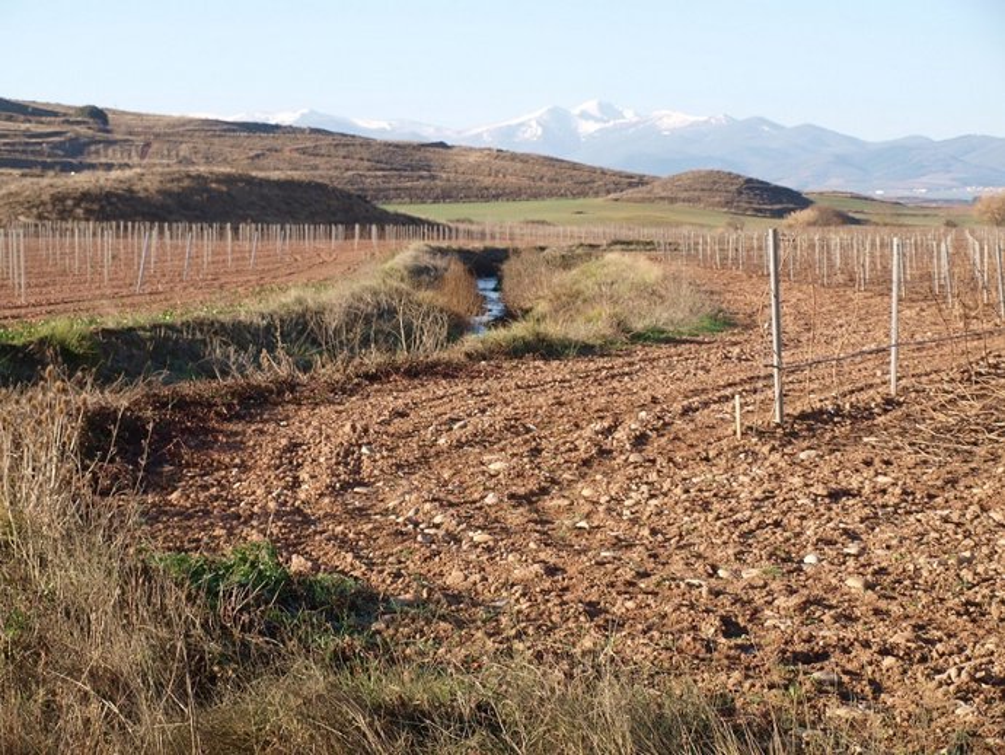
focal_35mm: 84
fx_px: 2440
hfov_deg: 23.3
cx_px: 502
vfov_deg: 17.6
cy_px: 378
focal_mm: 42
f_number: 7.1
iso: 100
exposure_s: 1/160
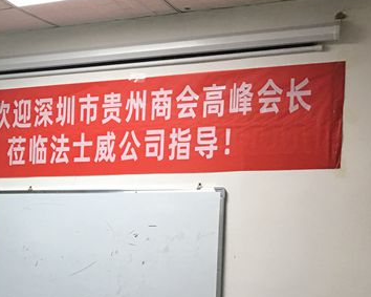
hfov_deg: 21.4
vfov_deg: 18.7
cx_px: -124
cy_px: 284
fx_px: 878
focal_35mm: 80
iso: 50
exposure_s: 1/33
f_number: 2.2
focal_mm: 4.15
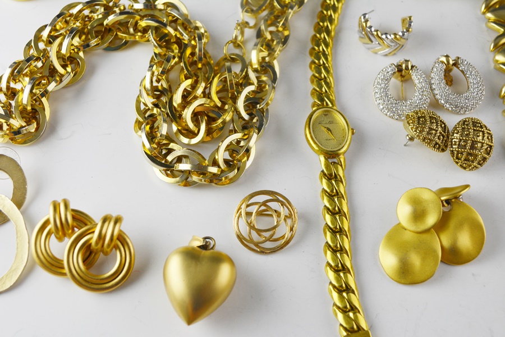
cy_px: 168
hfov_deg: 46.4
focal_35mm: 42
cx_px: 252
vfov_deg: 31.9
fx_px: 589
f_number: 6.3
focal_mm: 28
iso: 200
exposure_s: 1/160
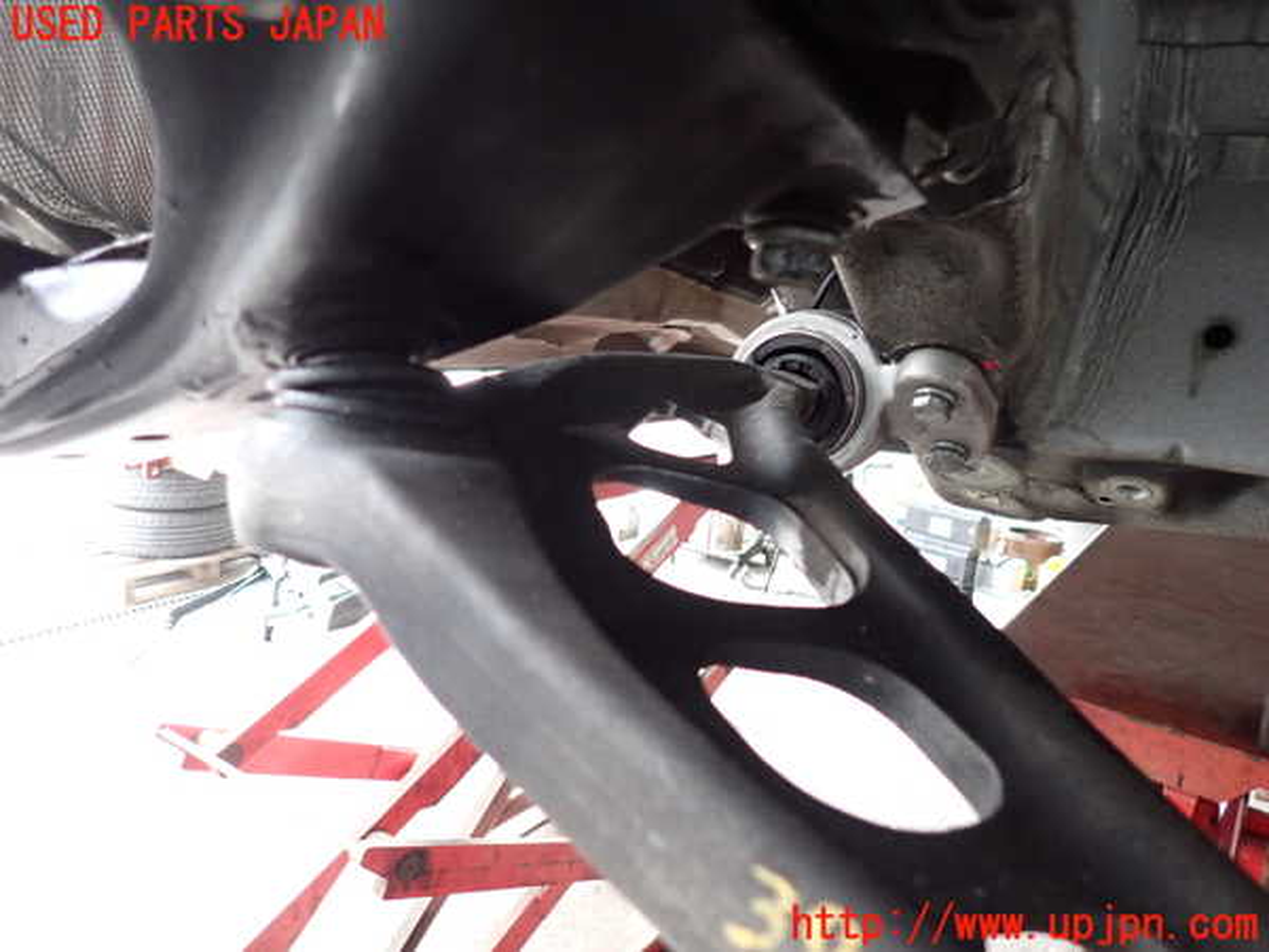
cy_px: 476
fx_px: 916
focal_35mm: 25
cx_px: 634
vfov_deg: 54.9
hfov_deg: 69.4
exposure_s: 1/30
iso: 640
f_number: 2
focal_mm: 4.5
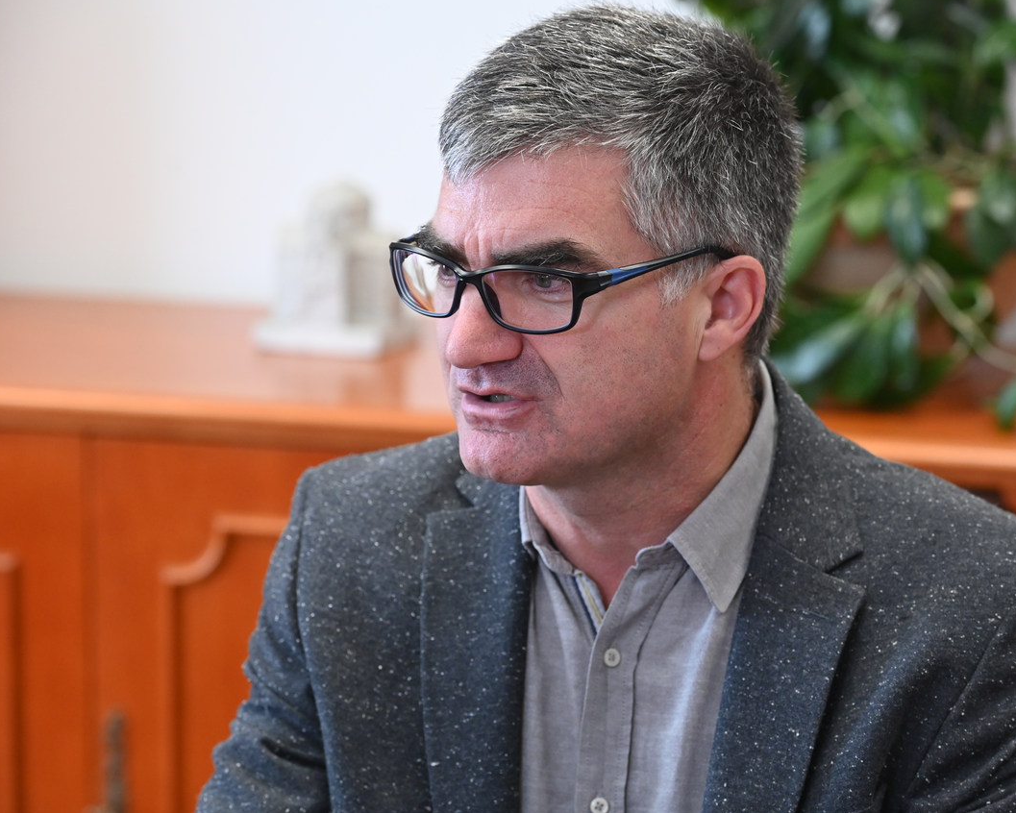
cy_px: 405
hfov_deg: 13.6
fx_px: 4271
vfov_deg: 10.9
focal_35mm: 142
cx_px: 529
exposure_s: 1/200
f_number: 5.6
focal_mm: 125
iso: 2800
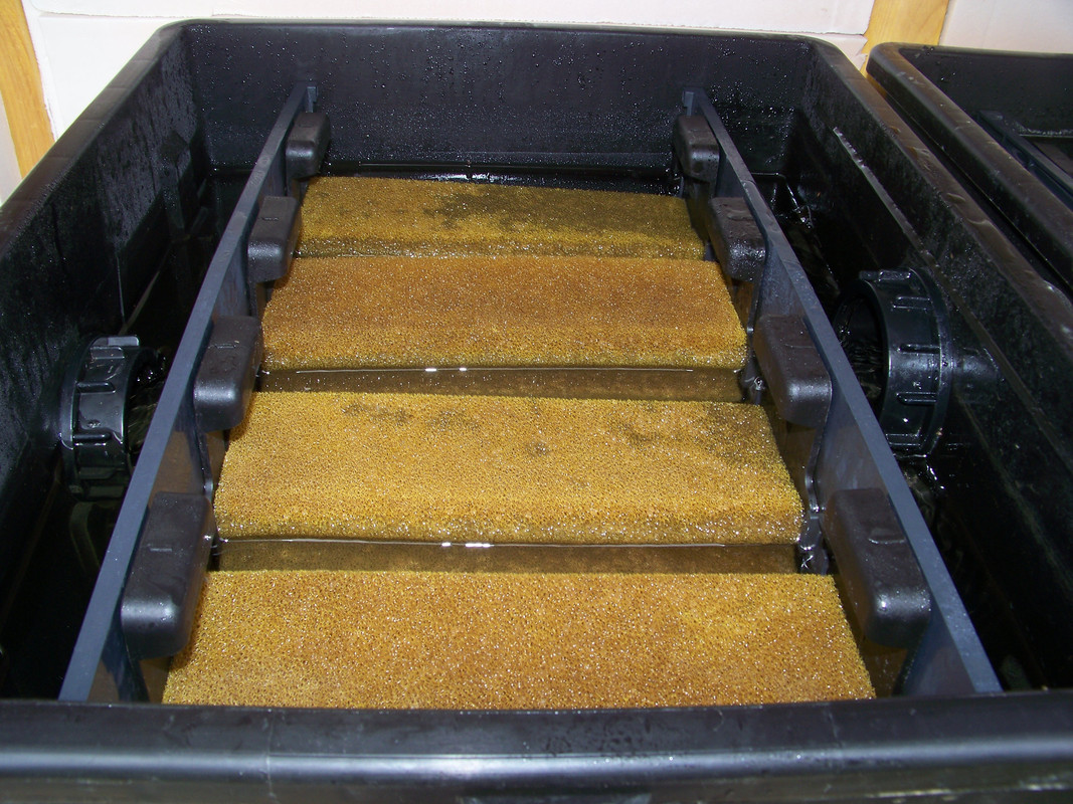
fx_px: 1023
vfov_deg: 42.9
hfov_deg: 55.4
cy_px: 402
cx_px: 536
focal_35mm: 33
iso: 64
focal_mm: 5.85
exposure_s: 1/30
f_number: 5.6
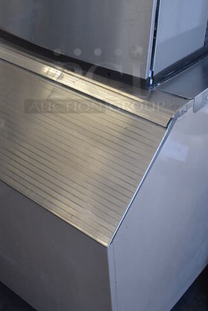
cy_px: 79
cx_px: 98
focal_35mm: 52
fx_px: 450
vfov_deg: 37.3
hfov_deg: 26.0
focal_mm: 18
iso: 640
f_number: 3.5
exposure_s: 1/250
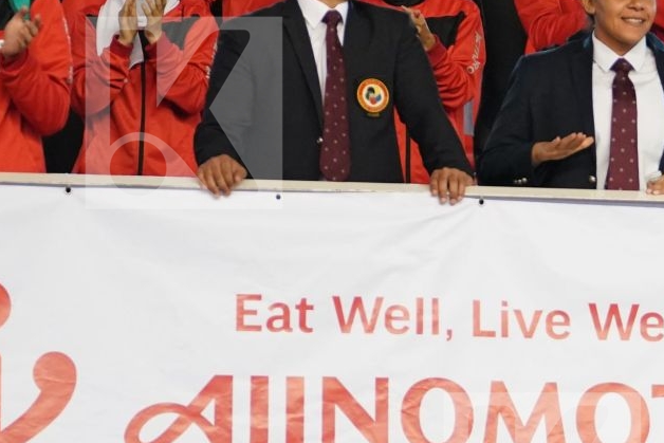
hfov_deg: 4.9
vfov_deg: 3.2
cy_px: 113
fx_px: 7822
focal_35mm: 424
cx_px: 542
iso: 4000
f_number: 2.8
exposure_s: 1/1000
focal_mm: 148
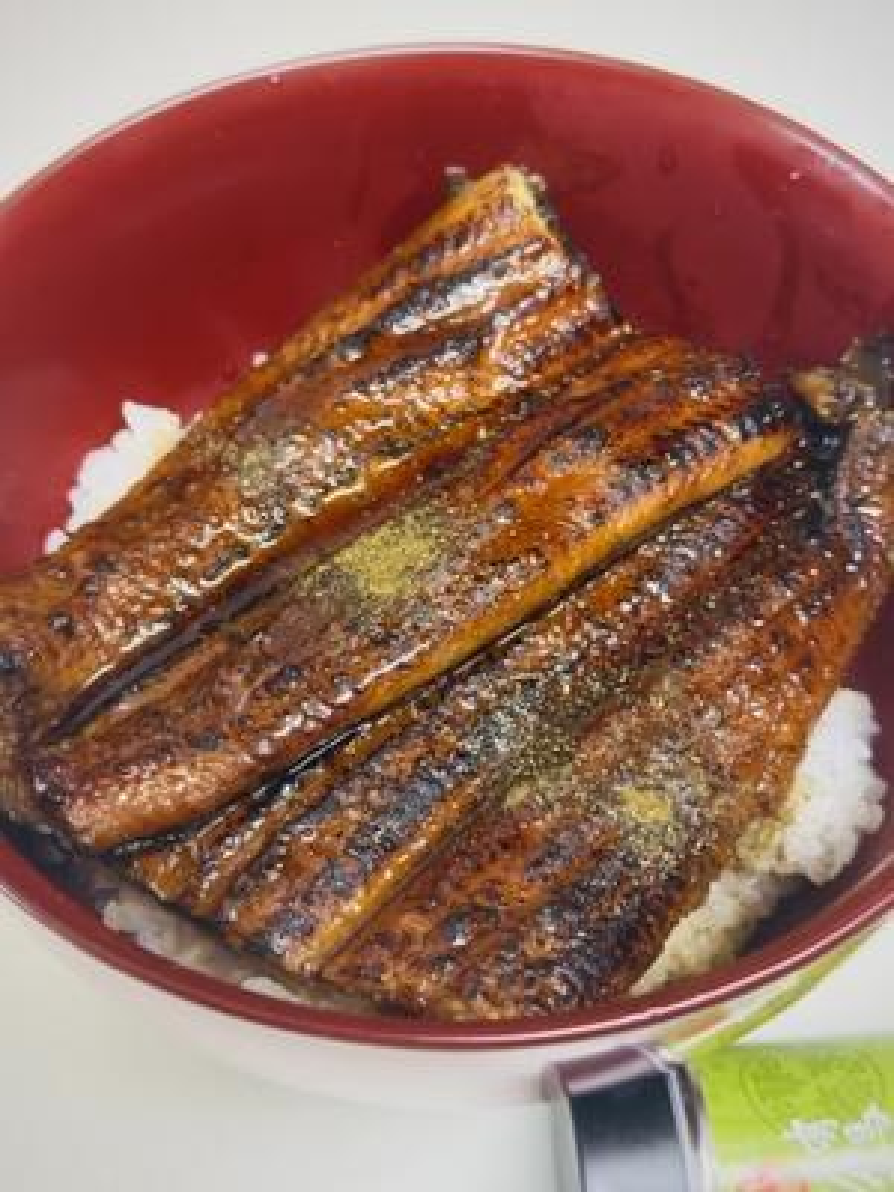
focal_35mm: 48
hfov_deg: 30.3
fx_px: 1653
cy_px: 596
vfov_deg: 39.7
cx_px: 447
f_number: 1.78
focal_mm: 6.86
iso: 500
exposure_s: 1/40
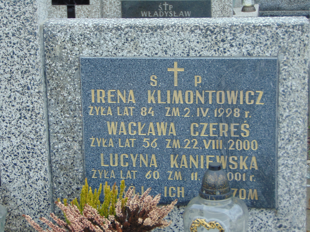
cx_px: 155
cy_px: 116
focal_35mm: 108
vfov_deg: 13.7
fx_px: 967
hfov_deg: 18.2
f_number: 3.9
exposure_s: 1/100
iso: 80
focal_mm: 19.4
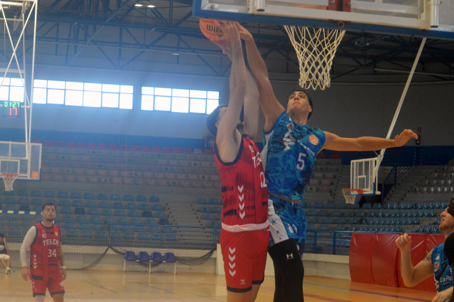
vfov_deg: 16.5
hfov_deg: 24.6
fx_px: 1040
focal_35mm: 82
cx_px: 227
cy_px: 151
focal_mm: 55
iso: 3200
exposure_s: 1/400
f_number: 10
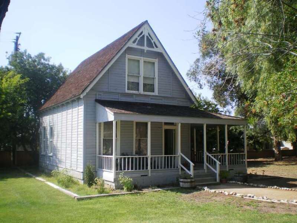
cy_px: 112
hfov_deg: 51.4
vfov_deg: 39.7
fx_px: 309
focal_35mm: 36
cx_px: 148
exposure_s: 1/200
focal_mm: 6.3
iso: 50
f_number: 4.6
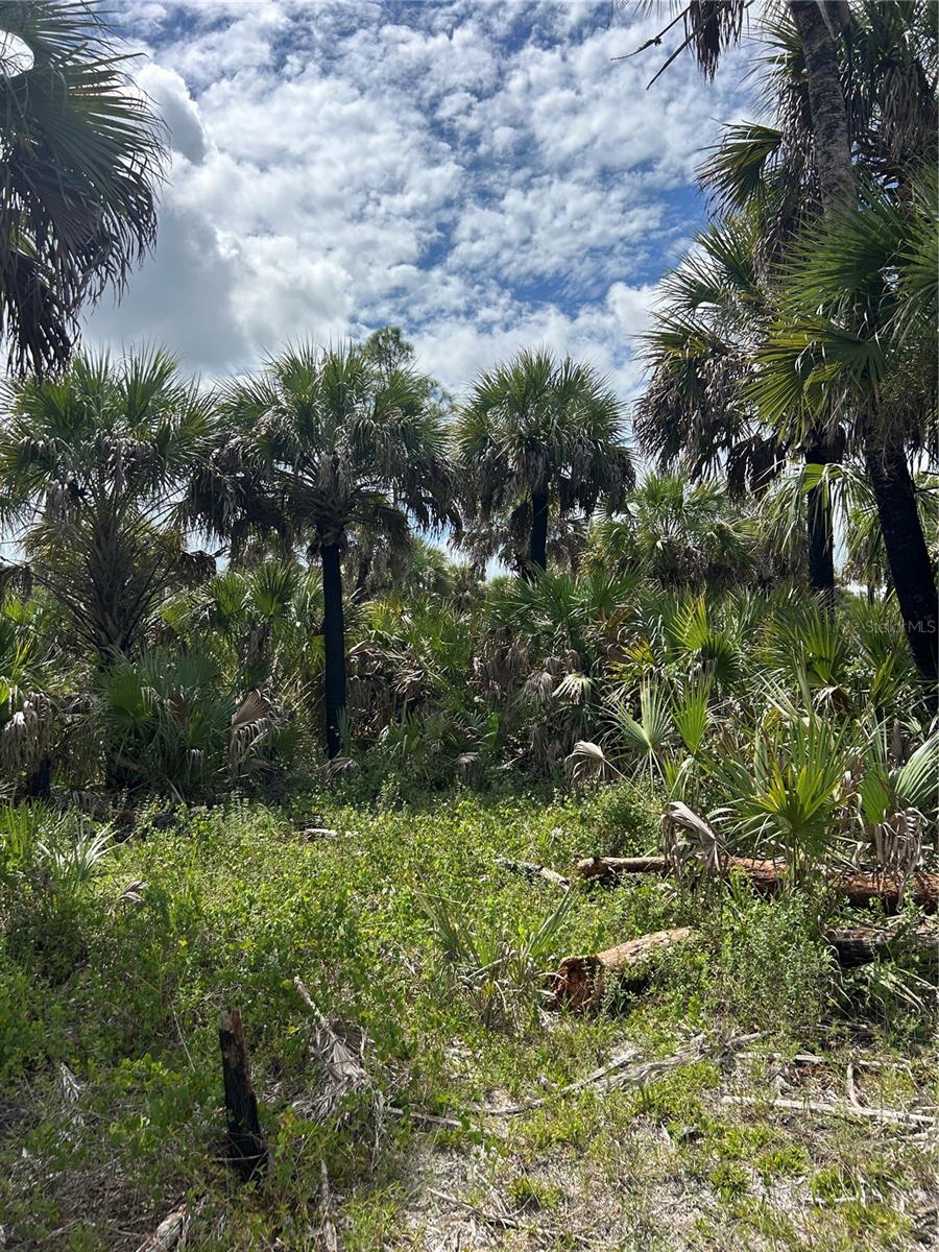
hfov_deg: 53.1
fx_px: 940
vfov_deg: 67.3
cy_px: 626
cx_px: 470
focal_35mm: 26
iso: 50
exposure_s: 1/5319
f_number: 1.5
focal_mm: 5.7
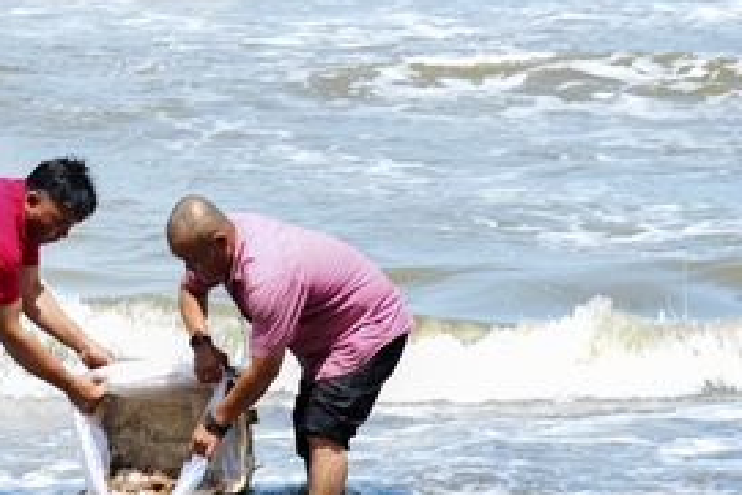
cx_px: -33
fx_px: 5939
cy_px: 250
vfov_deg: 4.8
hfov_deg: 7.1
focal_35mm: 288
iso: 200
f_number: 11
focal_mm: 120
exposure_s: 1/100
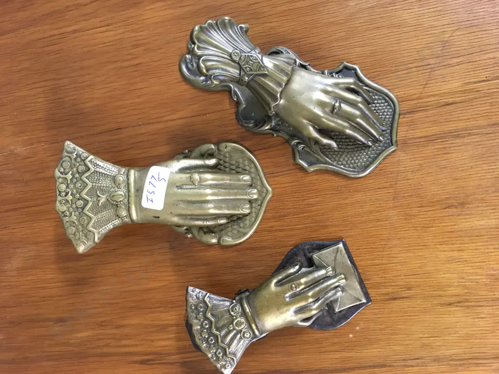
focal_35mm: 29
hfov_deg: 61.7
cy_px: 187
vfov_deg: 48.2
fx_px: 418
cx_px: 250
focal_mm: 4.15
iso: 200
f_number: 2.2
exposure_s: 1/17
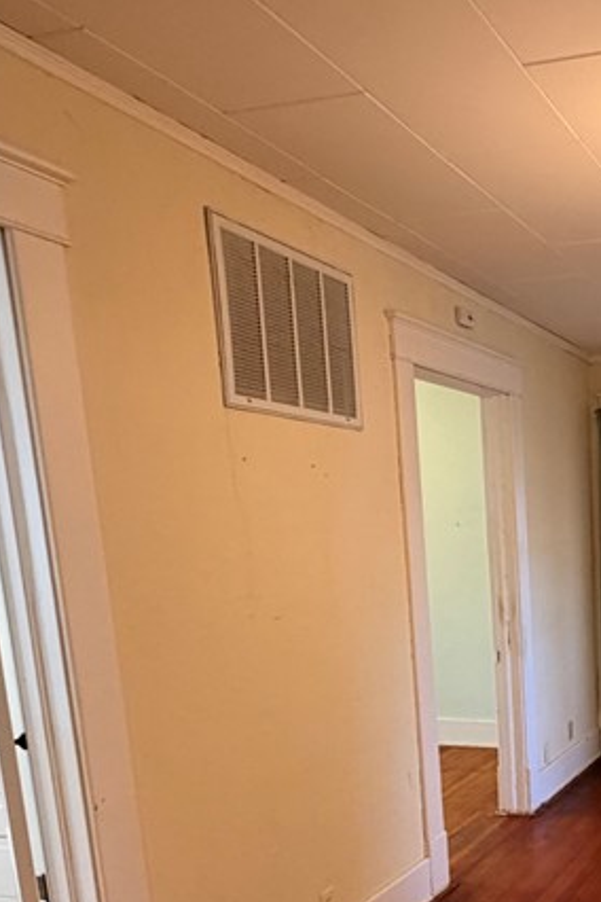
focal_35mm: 35
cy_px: 690
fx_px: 876
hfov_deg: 33.4
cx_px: 648
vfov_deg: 51.8
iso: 400
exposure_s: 1/60
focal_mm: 2.22
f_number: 2.2
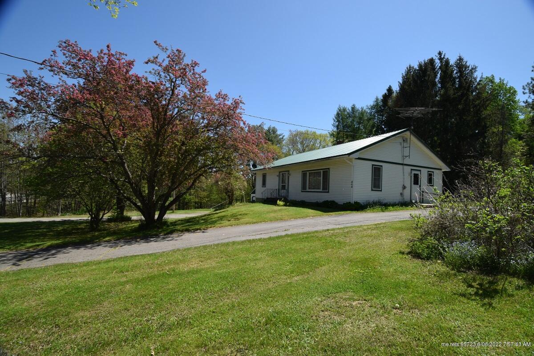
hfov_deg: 100.4
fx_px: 222
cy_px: 178
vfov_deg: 77.3
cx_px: 267
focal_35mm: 15
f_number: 8
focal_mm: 10
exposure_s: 1/200
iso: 100
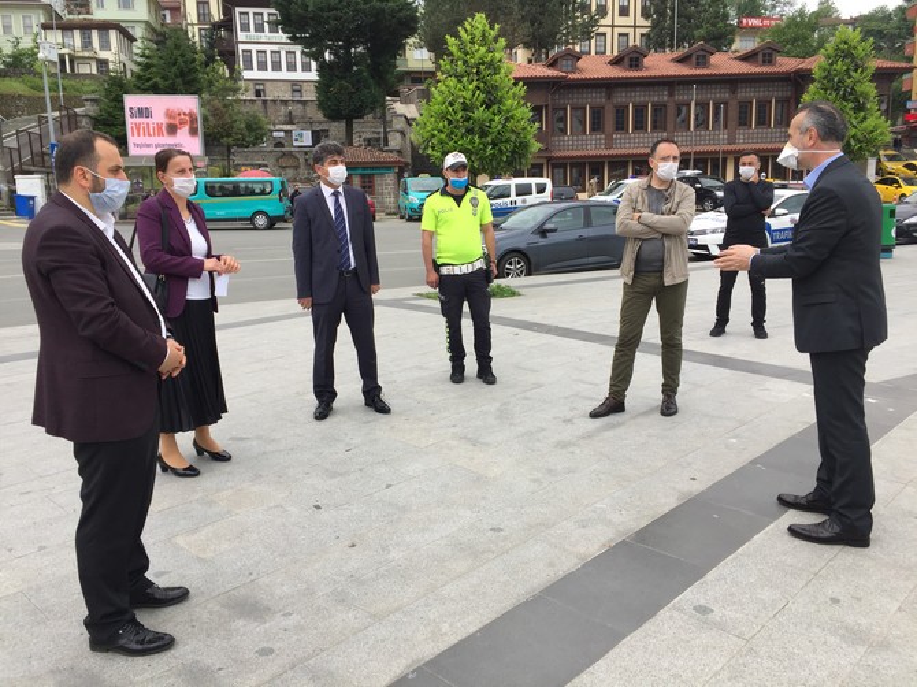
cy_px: 344
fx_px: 768
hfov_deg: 61.7
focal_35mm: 29
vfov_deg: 48.2
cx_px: 458
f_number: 2.2
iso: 32
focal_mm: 4.15
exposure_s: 1/557
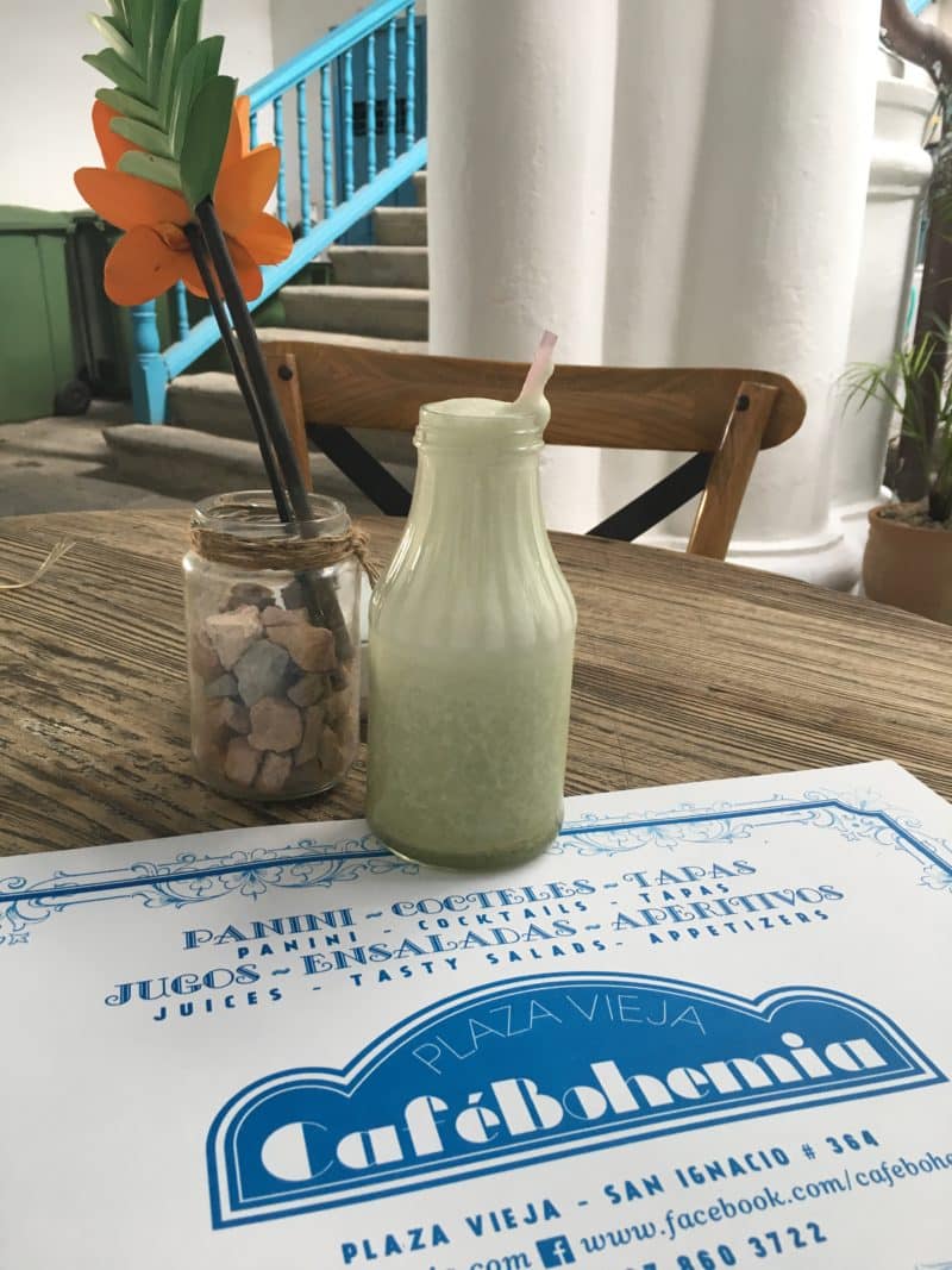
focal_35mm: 29
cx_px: 476
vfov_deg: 61.7
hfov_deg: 48.2
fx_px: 1064
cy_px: 635
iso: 32
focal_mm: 4.15
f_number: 2.2
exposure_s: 1/30
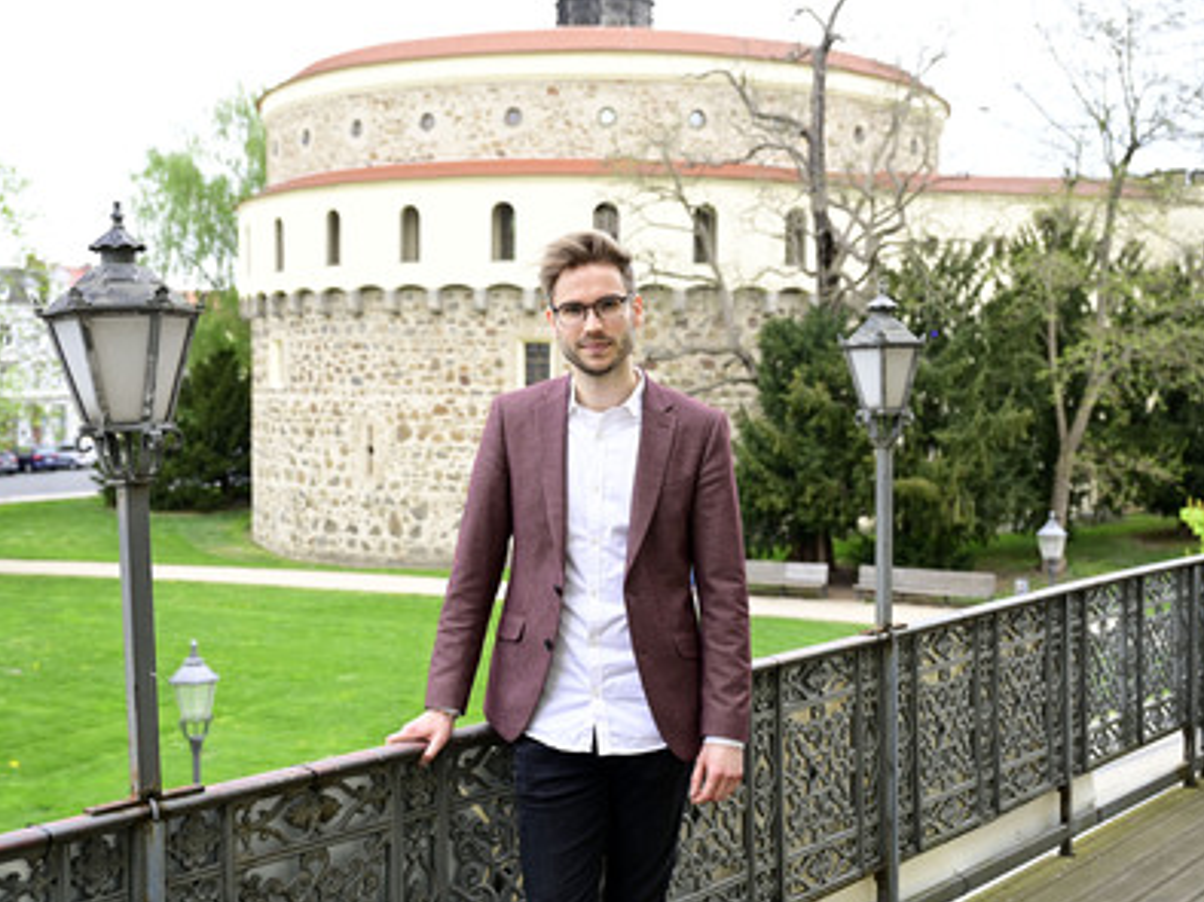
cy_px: 456
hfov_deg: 43.0
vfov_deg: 32.8
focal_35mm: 44
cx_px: 588
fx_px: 1529
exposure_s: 1/200
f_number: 4.5
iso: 320
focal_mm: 40
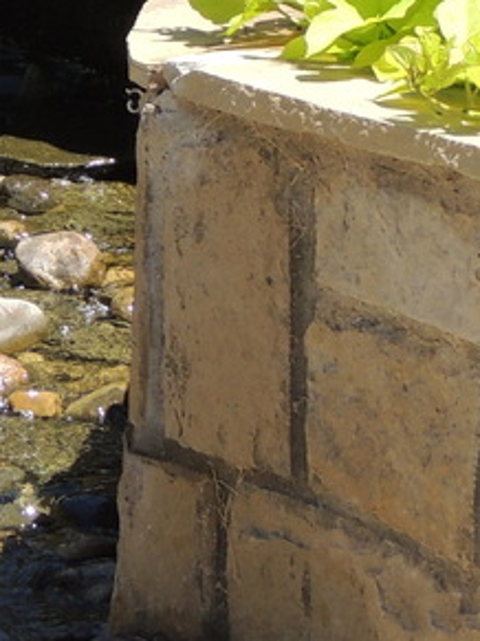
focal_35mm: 220
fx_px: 4070
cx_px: -249
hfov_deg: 6.7
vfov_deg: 8.9
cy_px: -26
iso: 100
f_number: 3.6
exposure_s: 1/500
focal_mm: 8.9
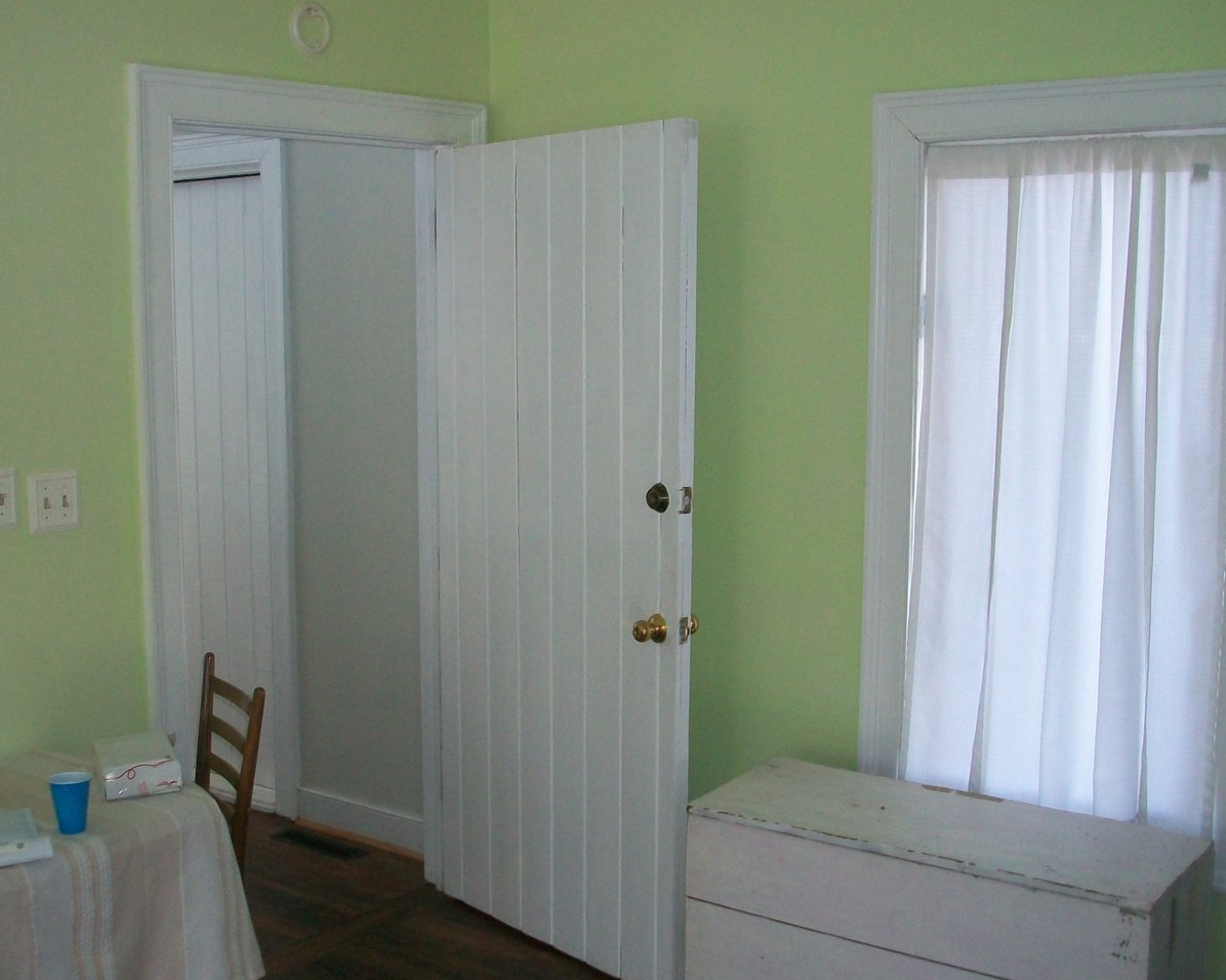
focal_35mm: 42
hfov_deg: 43.8
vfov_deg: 35.7
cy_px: 515
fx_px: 1523
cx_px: 548
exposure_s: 1/80
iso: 120
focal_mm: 5.7
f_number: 2.8
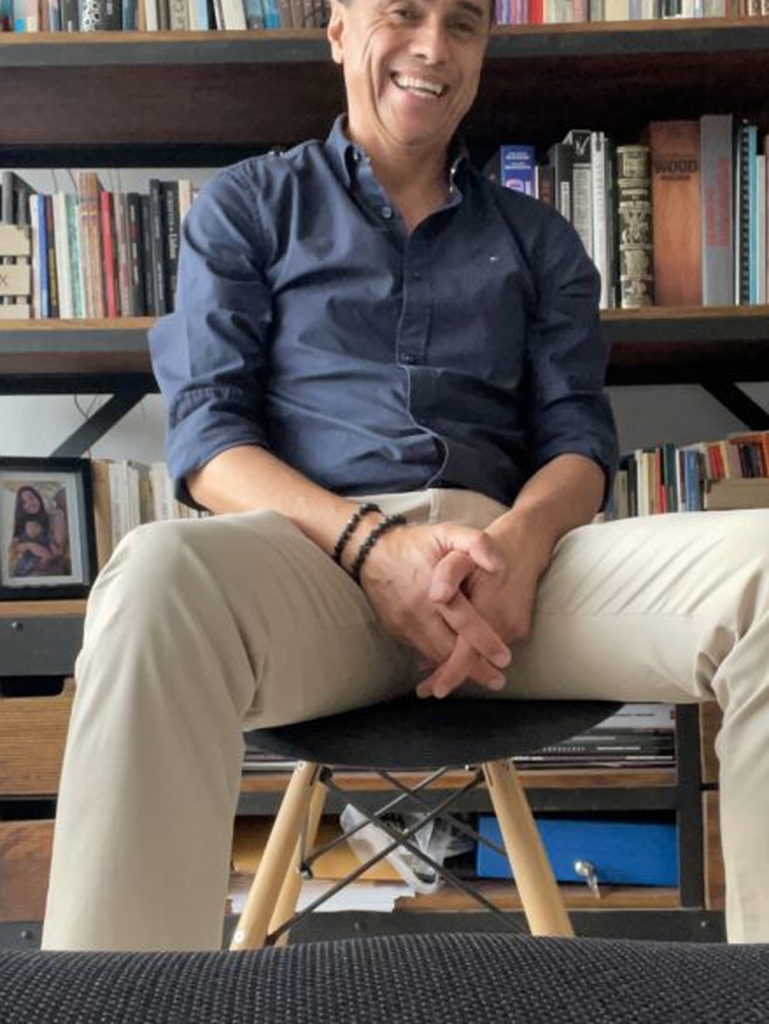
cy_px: 495
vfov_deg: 45.8
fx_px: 1214
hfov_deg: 35.1
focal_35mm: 41
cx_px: 384
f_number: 2.2
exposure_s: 1/57
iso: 400
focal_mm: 2.71
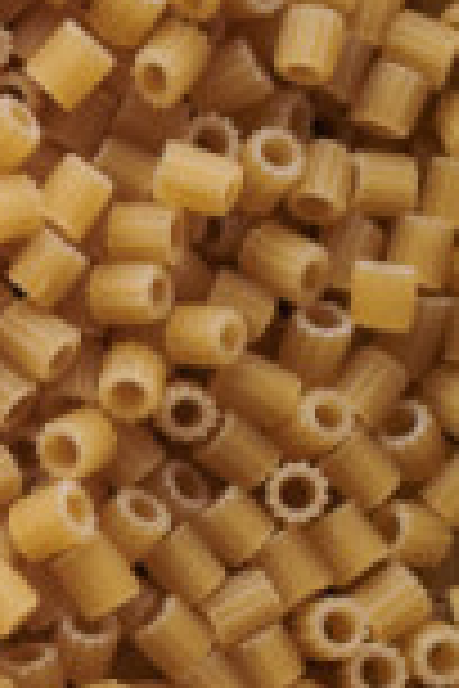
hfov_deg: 4.8
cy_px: 454
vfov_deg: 7.9
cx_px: -1323
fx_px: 5010
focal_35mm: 262
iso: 160
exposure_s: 1/100
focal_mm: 50
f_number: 8
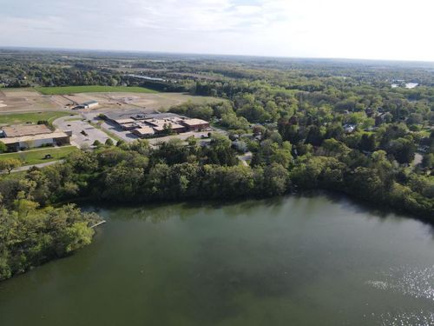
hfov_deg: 71.6
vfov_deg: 56.8
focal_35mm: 24
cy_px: 163
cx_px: 217
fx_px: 301
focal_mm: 4.5
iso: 100
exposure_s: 1/500
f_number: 2.8
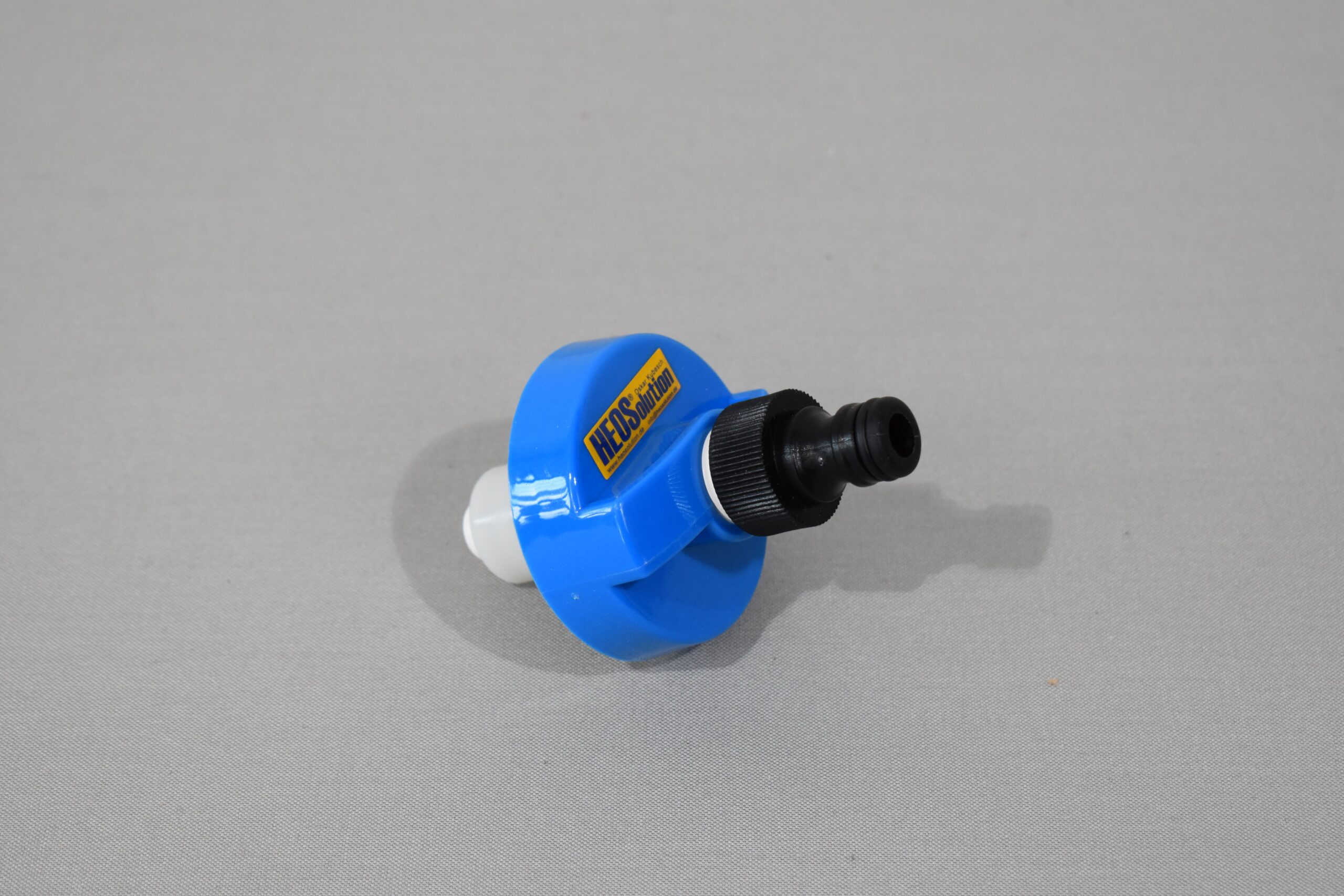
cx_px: 672
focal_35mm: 82
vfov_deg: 16.6
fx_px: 3080
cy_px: 448
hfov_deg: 24.6
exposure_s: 1/160
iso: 800
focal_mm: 55
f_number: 5.6
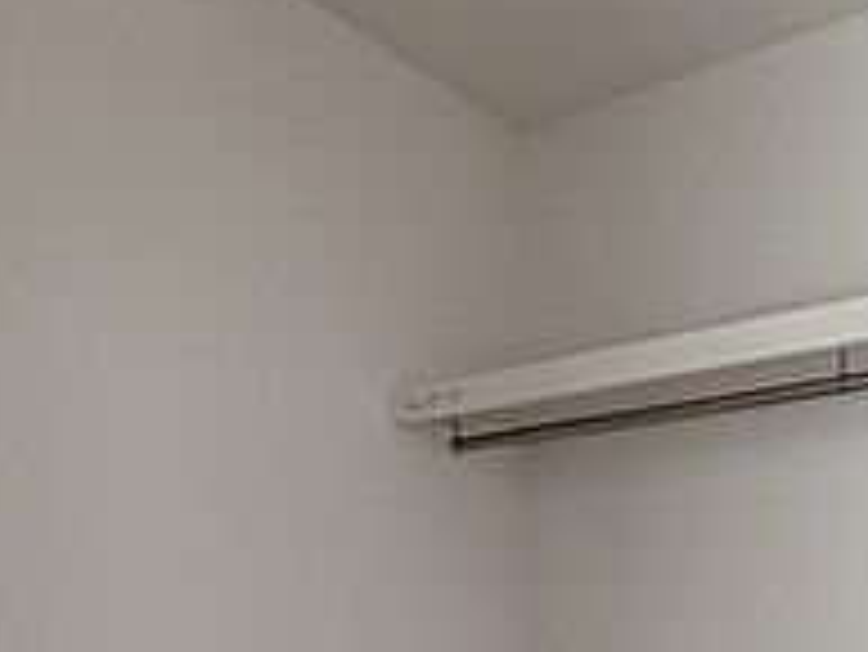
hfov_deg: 41.0
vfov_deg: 27.8
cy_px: 803
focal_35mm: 45
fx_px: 1129
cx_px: 639
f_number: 2.2
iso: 113
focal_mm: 1.83
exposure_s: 1/100
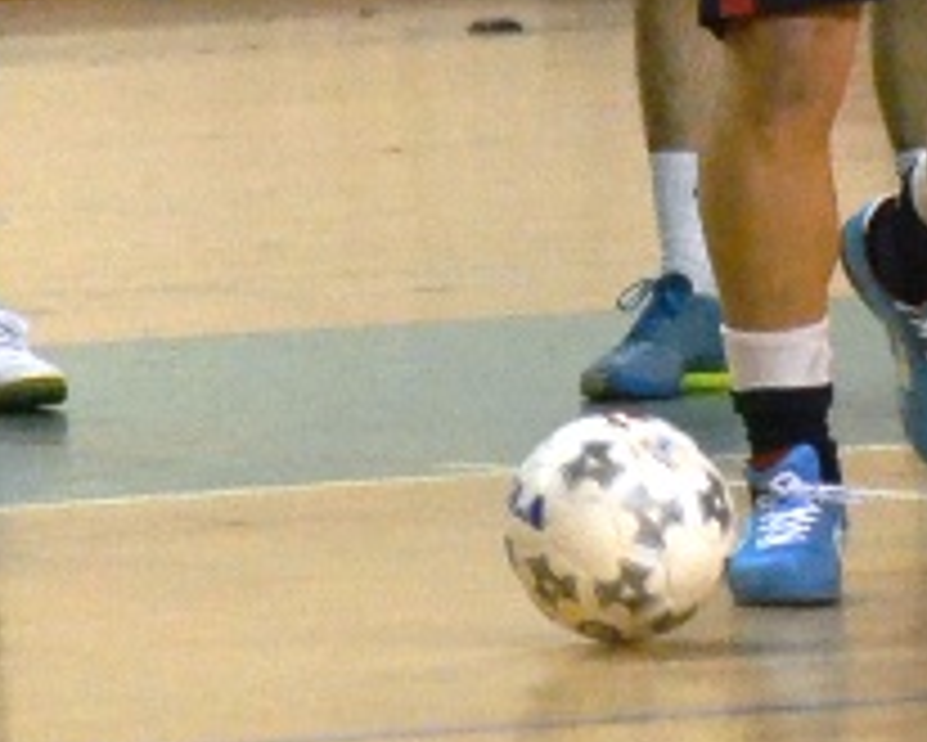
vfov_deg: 1.8
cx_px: -92
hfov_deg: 2.3
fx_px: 23386
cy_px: -562
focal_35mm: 852
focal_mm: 122
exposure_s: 1/160
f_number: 4.8
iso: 3200
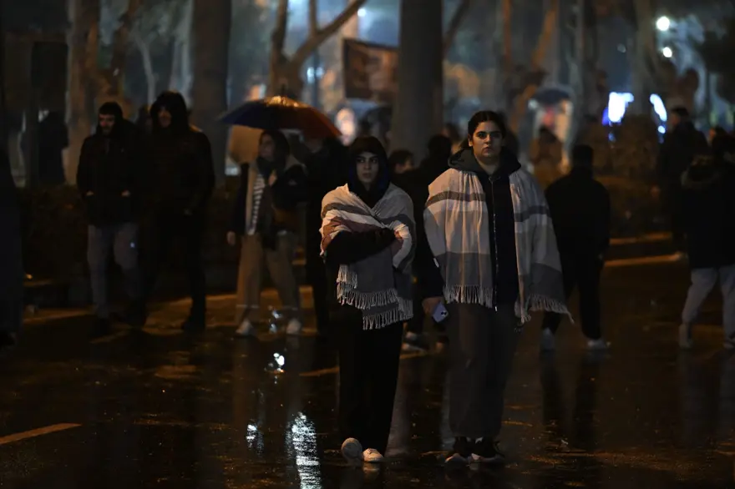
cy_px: 244
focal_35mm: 150
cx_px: 368
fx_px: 3061
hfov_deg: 13.7
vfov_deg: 9.1
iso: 4000
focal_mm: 150
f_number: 2.8
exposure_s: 1/100
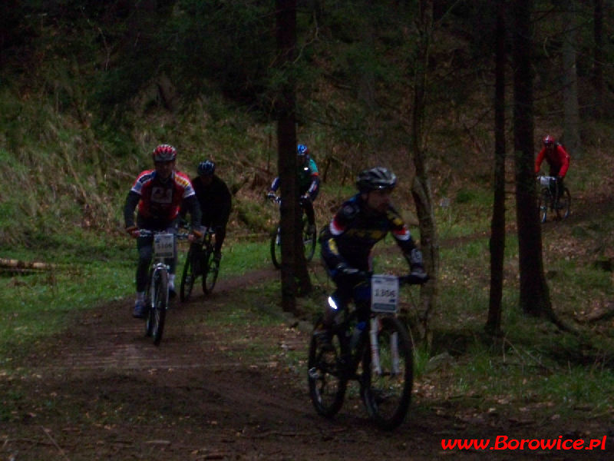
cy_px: 230
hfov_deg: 16.8
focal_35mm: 117
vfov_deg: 12.7
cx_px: 307
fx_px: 2075
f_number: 4.4
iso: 400
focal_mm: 19.2
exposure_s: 1/125
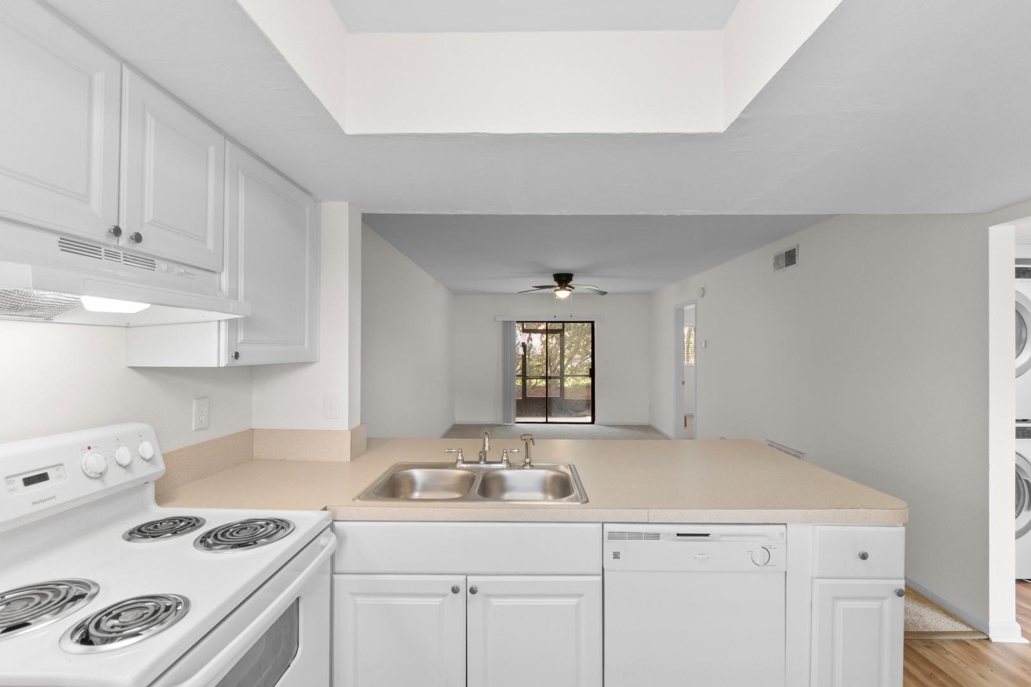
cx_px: 516
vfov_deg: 77.3
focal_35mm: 15
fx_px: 430
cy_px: 344
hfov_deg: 100.4
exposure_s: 1
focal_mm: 10
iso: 100
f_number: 4.5
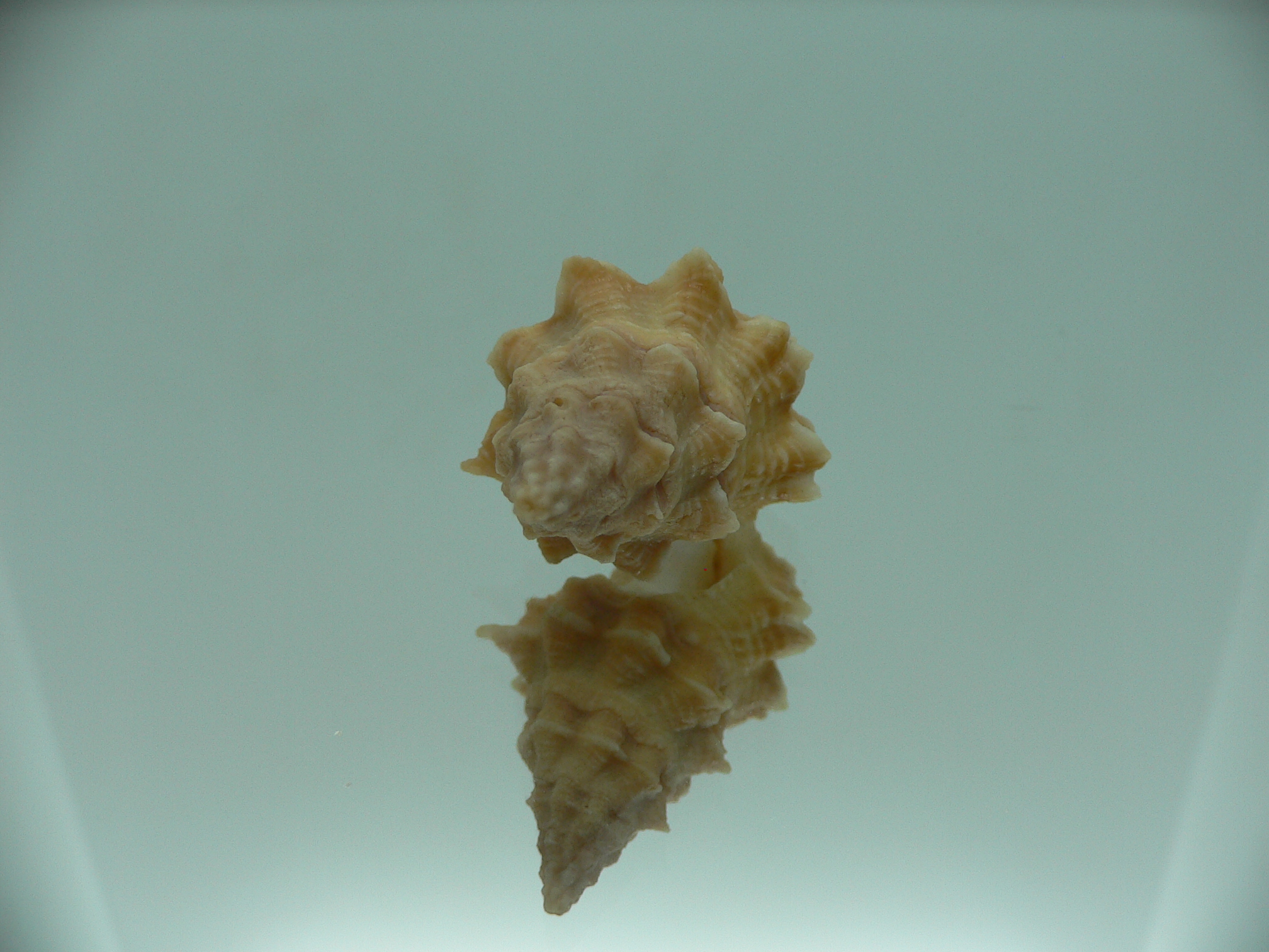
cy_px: 476
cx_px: 634
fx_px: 1283
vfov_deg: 40.7
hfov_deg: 52.6
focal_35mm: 35
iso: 80
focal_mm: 4.6
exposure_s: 1/80
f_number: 2.8
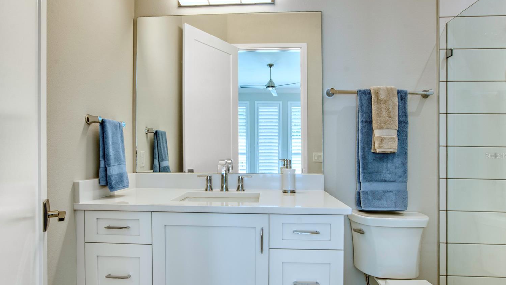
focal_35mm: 19
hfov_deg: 89.5
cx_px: 246
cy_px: 155
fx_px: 255
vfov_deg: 58.3
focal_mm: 17
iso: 250
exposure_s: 1/8
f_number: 8
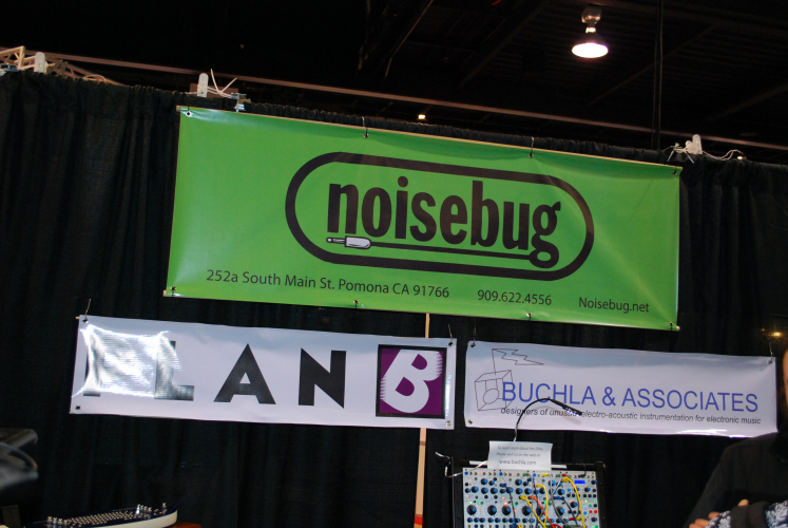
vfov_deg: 34.3
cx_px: 394
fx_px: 855
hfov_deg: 49.5
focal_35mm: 39
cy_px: 264
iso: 800
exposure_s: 1/60
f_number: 4.5
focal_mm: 26
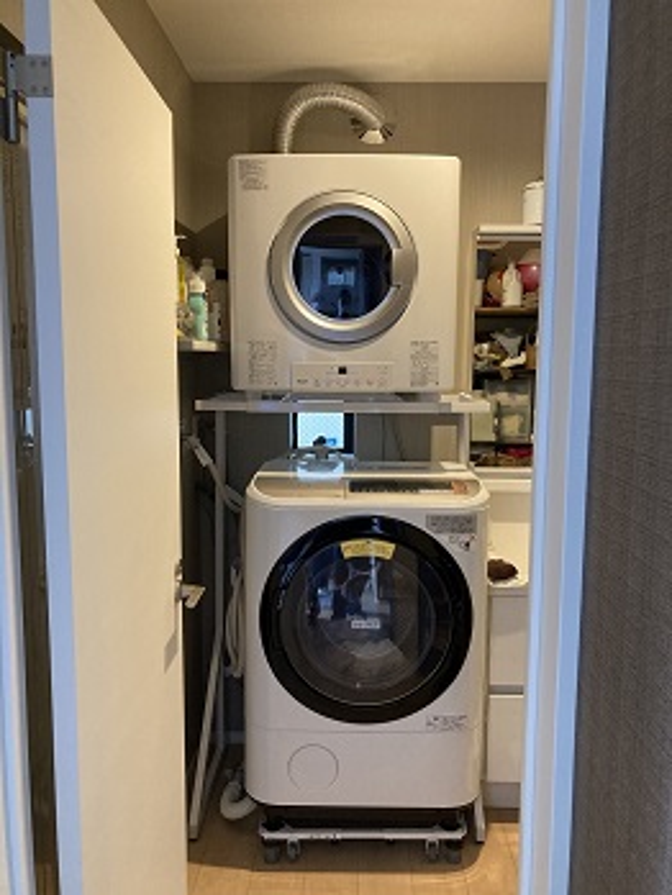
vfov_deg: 63.4
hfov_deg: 49.8
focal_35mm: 28
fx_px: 724
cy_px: 448
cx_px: 336
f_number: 1.8
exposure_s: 1/50
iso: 200
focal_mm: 3.99
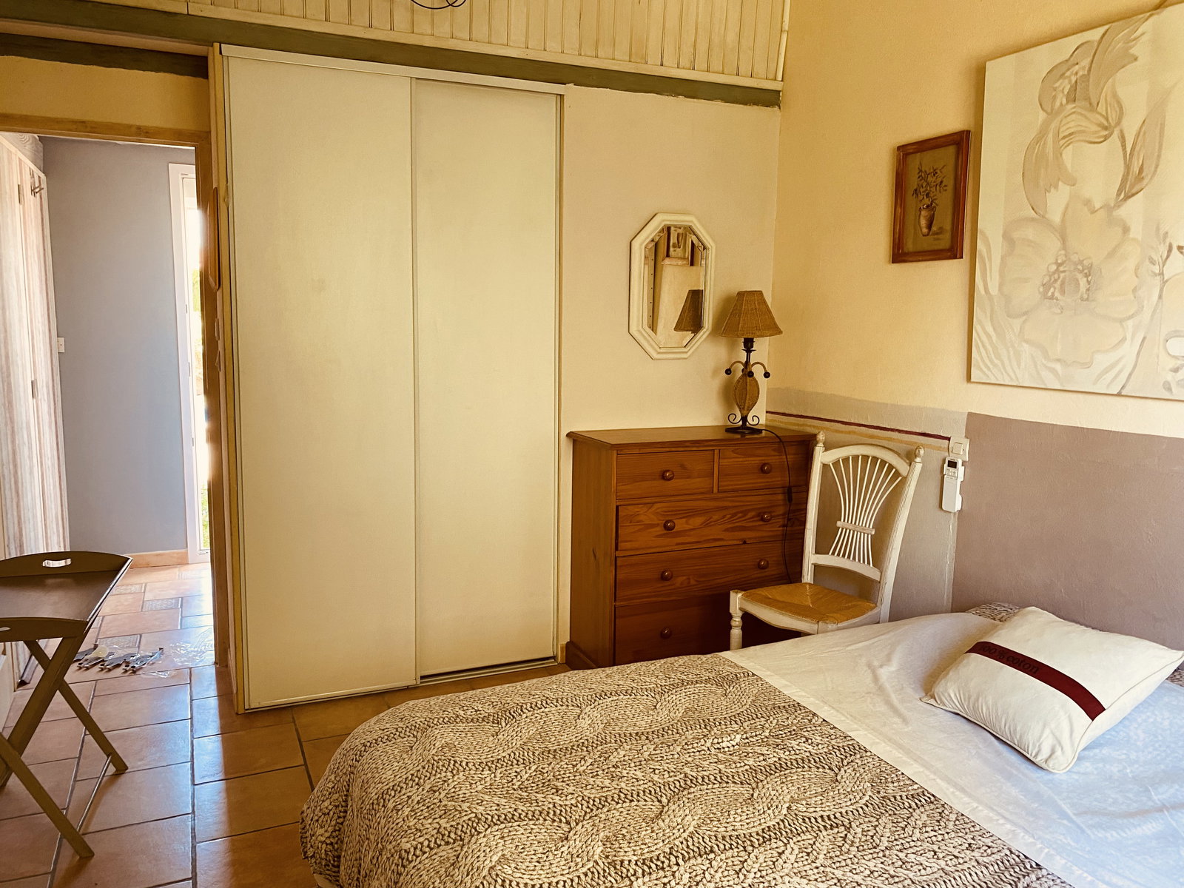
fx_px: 889
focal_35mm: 26
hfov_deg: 67.3
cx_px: 592
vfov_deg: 53.1
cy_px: 444
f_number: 1.8
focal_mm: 4.25
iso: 125
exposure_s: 1/60
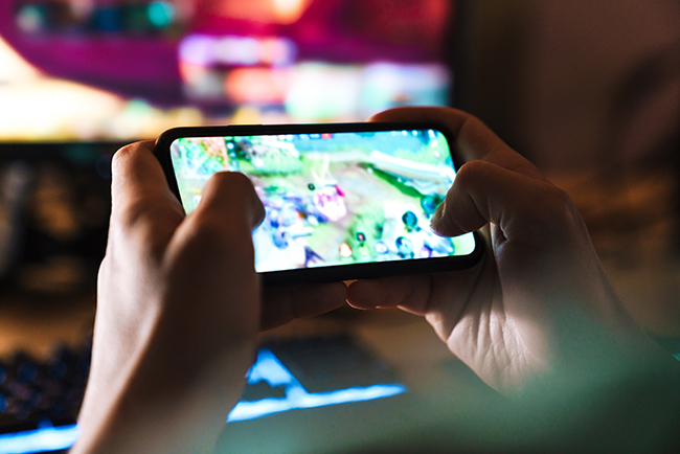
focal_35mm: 70
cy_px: 227
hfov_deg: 28.8
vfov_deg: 19.5
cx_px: 340
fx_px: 1323
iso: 1600
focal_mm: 70
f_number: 2.8
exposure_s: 1/125
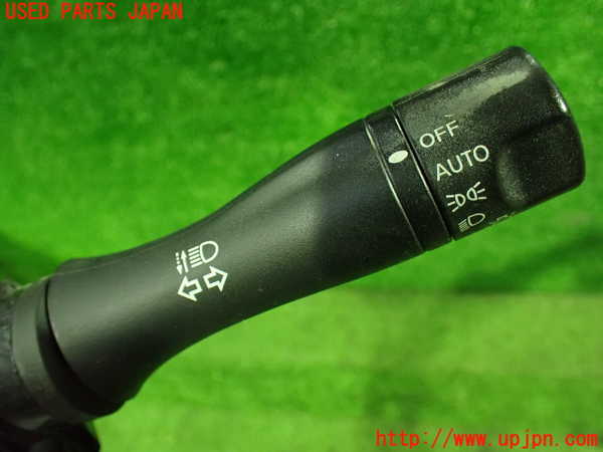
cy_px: 226
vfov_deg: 46.8
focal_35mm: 30
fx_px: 523
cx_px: 302
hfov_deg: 60.0
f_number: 2.3
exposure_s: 1/30
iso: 1250
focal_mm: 5.4
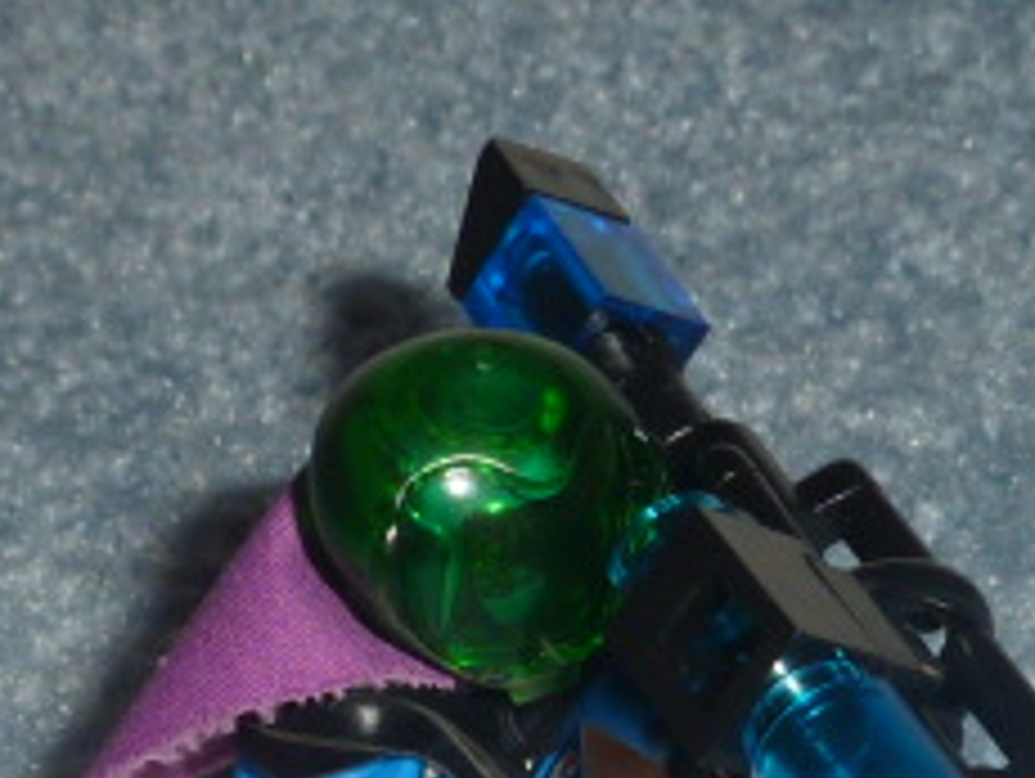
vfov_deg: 11.8
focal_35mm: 125
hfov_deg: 15.7
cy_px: 774
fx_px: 3741
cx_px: 657
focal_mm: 4.1
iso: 100
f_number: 4
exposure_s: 1/30
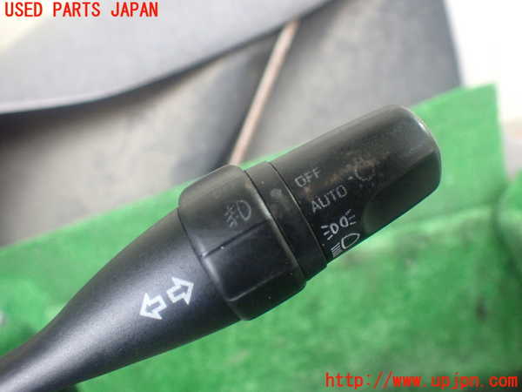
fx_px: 452
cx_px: 261
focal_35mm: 30
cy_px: 196
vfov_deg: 46.8
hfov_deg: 60.0
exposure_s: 1/50
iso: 800
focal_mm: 5.4
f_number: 2.3
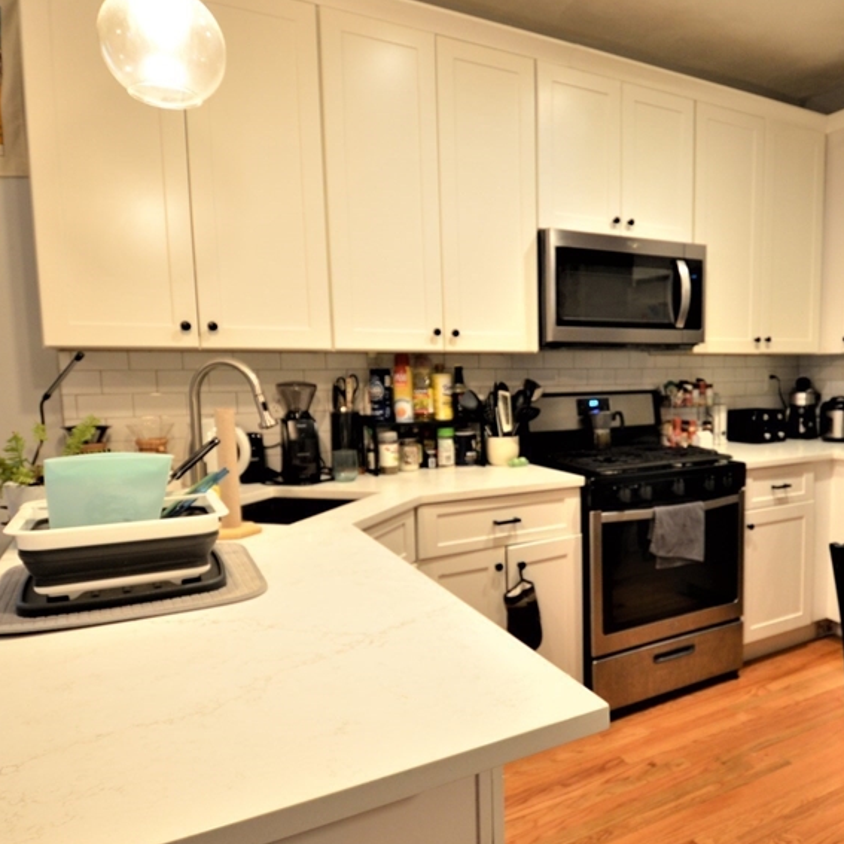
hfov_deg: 64.7
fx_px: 634
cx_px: 591
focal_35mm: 23
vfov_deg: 67.2
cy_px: 441
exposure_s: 1/25
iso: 400
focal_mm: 10
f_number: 3.5
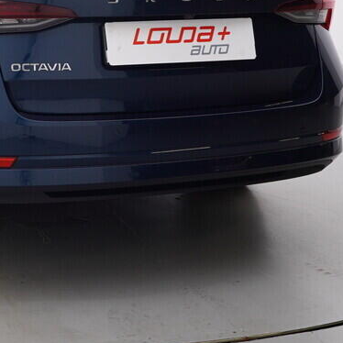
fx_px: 825
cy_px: 54
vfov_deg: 23.0
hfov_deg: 22.8
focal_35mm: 74
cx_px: 28
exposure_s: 1/80
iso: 200
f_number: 5
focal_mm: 15
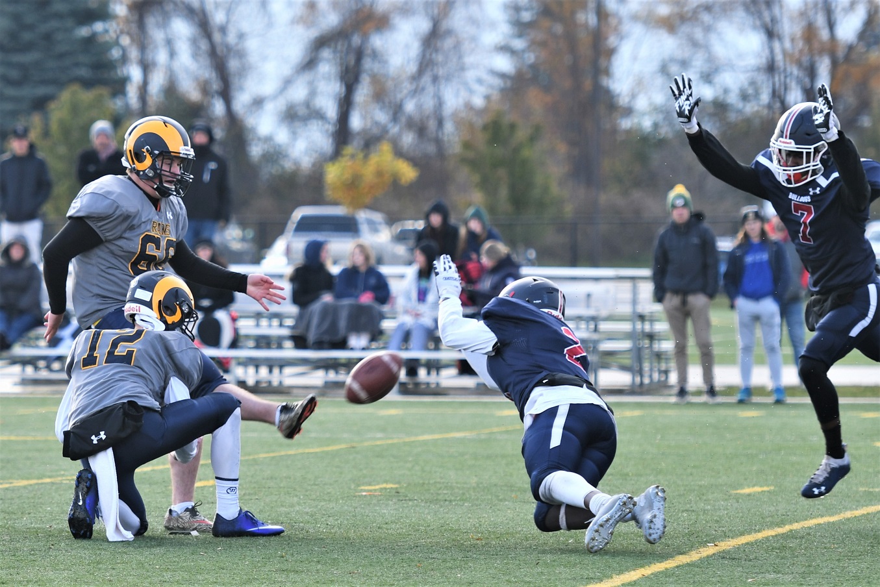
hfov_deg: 10.5
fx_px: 4767
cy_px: 294
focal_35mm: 195
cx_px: 440
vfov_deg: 7.0
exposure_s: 1/1000
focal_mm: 130
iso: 280
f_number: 2.8
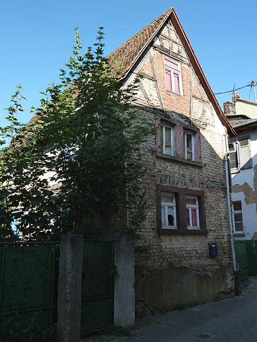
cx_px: 128
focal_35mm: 30
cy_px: 171
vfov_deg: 60.0
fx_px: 297
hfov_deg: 46.8
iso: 125
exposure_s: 1/320
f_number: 4
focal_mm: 5
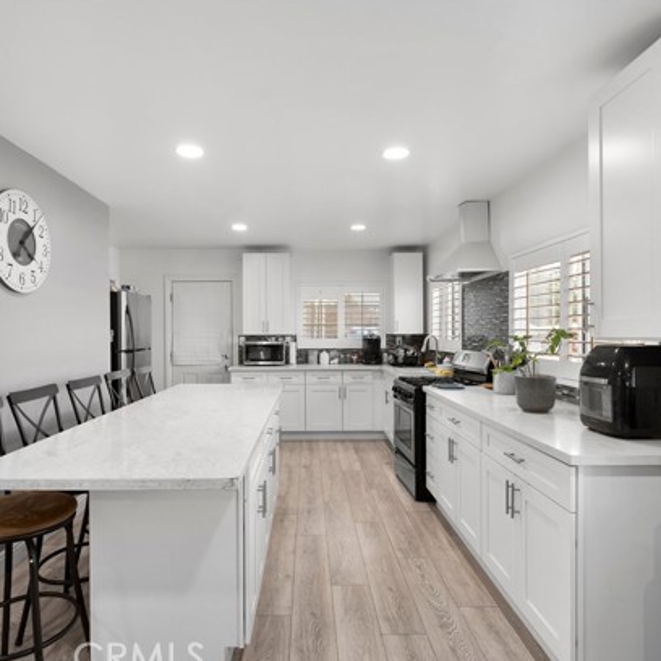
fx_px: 432
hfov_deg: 74.8
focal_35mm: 20
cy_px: 335
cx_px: 311
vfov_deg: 74.8
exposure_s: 1/2.5
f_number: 5.6
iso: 250
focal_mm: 15
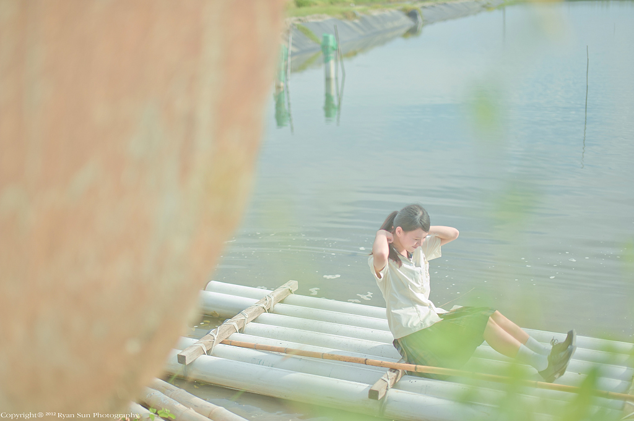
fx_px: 880
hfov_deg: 39.6
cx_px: 317
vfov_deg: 26.9
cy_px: 210
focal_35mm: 50
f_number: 1.6
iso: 100
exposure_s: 1/8000
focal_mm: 50
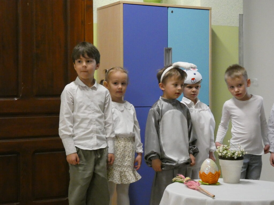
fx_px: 586
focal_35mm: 74
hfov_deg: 26.3
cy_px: 102
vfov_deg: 19.9
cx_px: 137
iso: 1600
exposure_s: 1/40
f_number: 4.4
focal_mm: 13.3
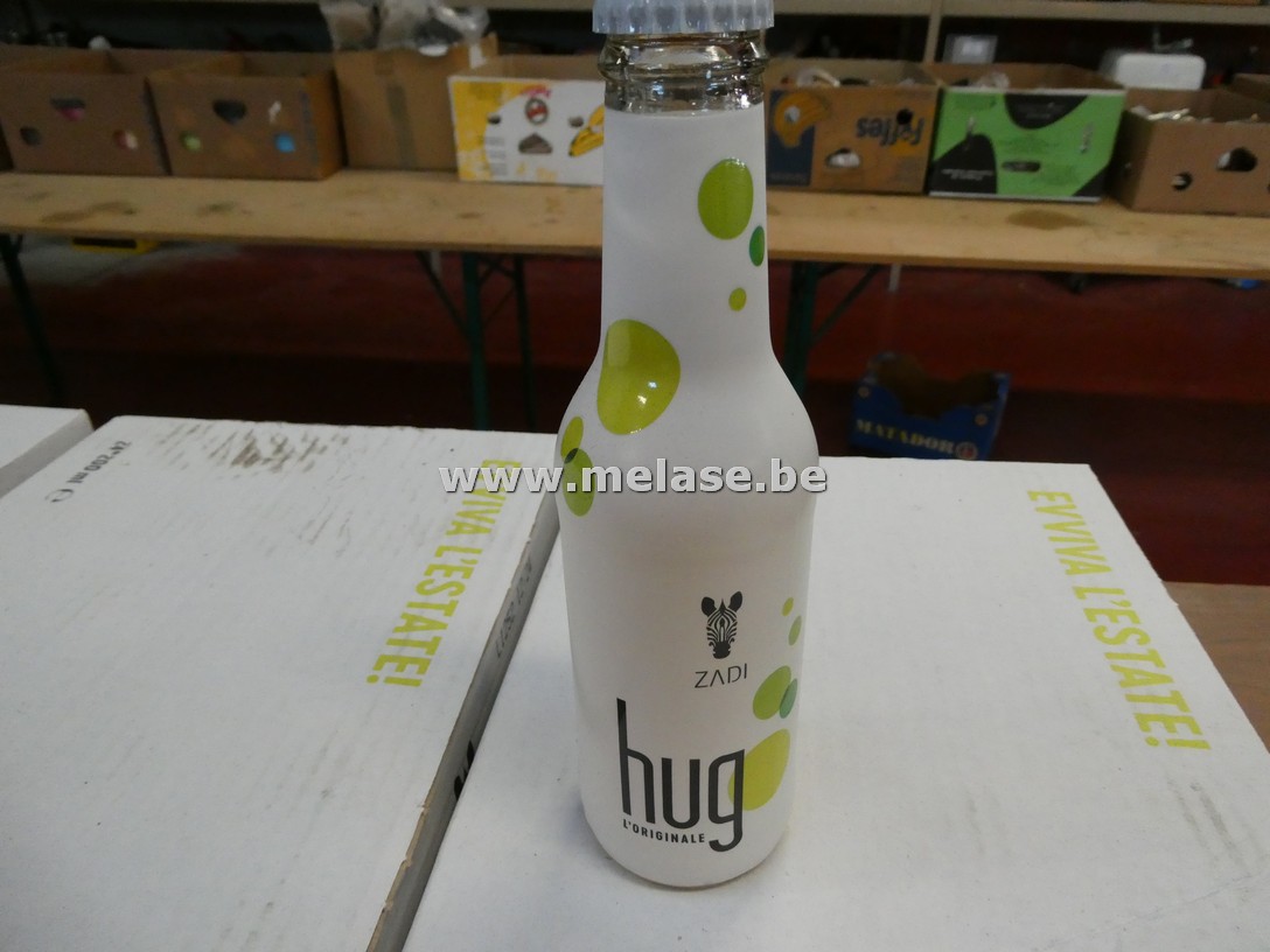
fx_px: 881
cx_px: 635
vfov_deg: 56.8
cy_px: 476
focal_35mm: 24
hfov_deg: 71.6
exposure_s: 1/125
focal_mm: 4.3
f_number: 3.3
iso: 640
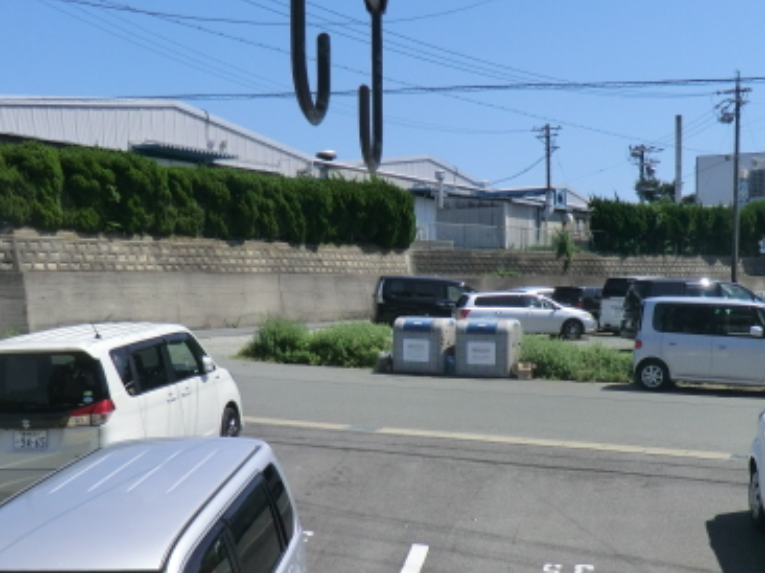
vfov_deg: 33.8
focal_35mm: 42
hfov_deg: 44.4
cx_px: 483
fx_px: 928
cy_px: 408
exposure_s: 1/250
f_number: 7.5
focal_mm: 4.3
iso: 80
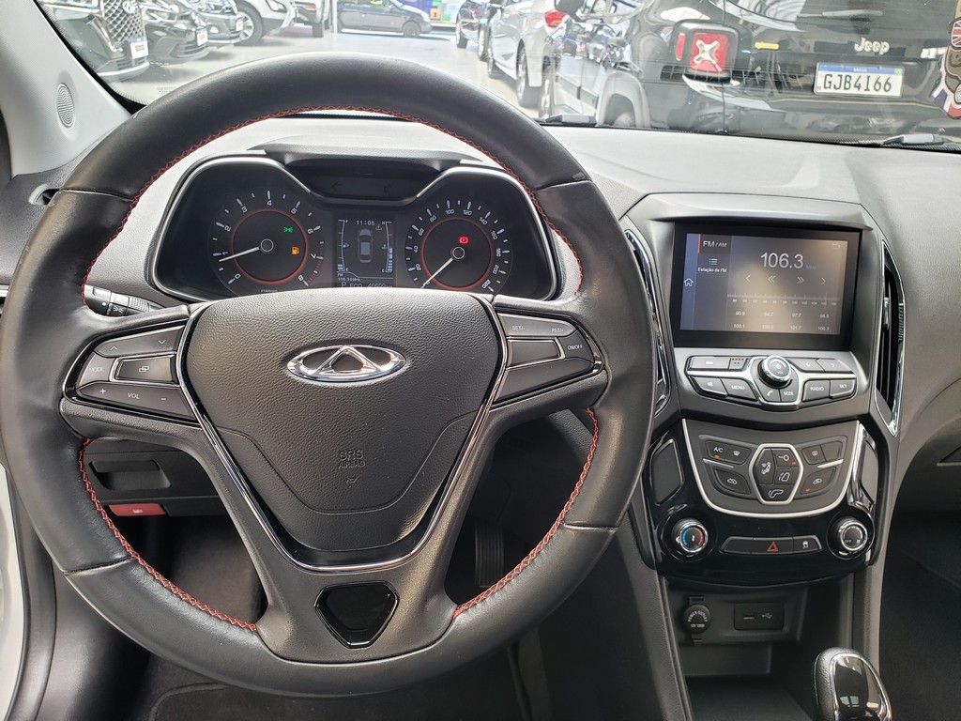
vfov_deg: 53.1
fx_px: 722
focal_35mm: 26
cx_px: 480
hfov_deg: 67.3
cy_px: 360
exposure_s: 1/41
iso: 80
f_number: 2.4
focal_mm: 4.3
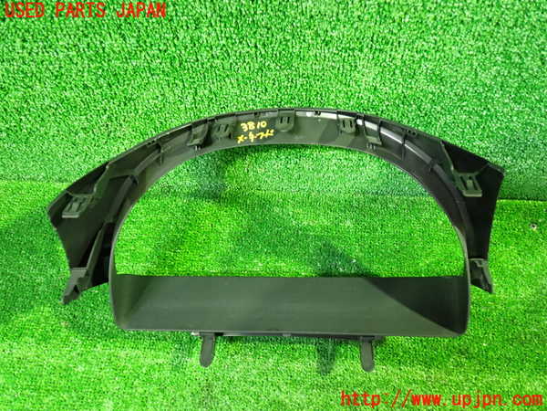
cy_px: 206
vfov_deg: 46.8
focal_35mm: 30
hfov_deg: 60.0
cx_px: 274
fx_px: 474
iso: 800
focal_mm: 5.4
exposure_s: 1/15
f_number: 2.3
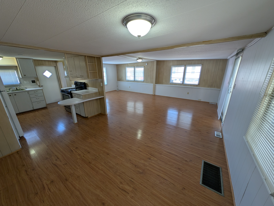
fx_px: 95
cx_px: 137
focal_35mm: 12
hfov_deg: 110.5
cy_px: 103
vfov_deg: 94.6
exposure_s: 1/59.3
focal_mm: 2.23
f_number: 1.95
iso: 51
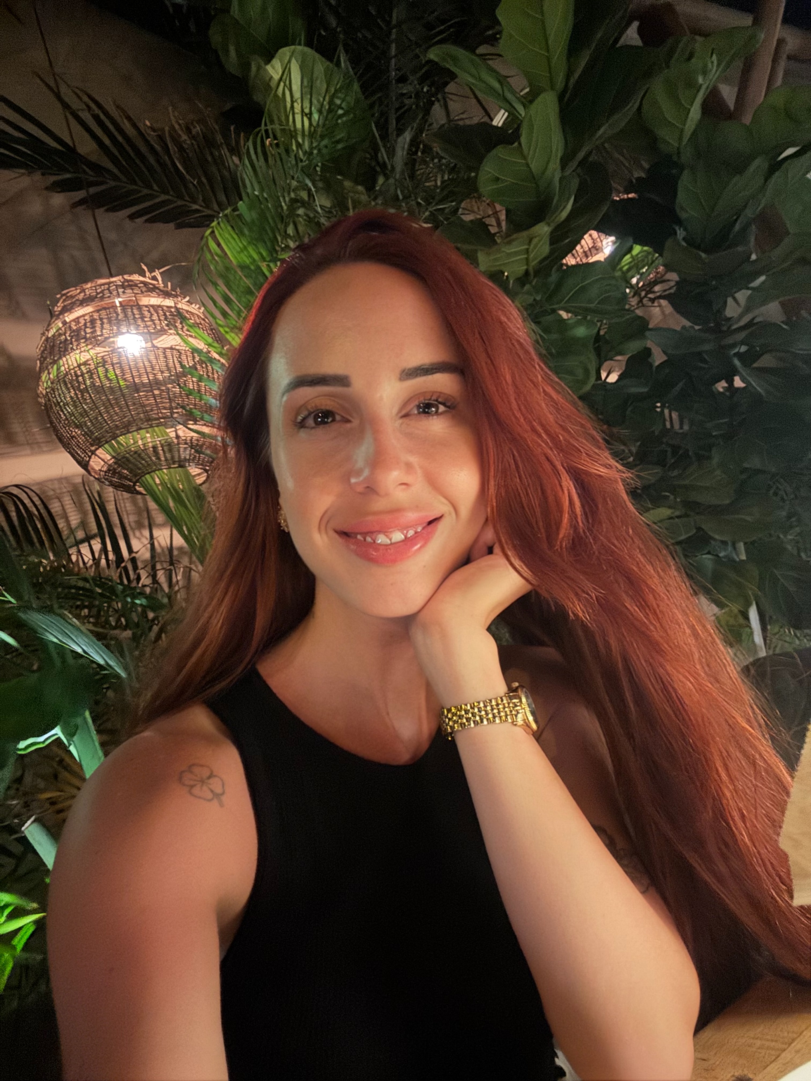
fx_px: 718
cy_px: 540
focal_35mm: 23
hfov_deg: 58.9
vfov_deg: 73.9
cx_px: 406
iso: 640
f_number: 1.9
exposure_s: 1/8
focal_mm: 2.69
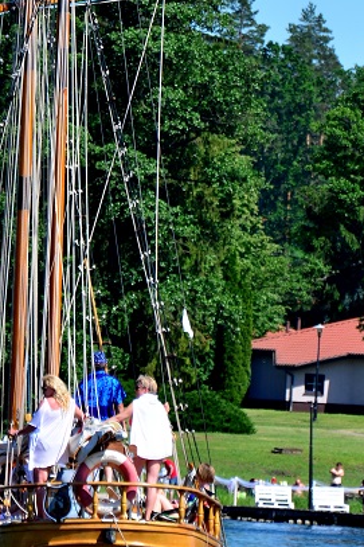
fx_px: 11703
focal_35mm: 771
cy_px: 101
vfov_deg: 2.7
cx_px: 3
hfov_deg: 1.8
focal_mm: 210
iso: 100
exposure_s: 1/500
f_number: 5.3
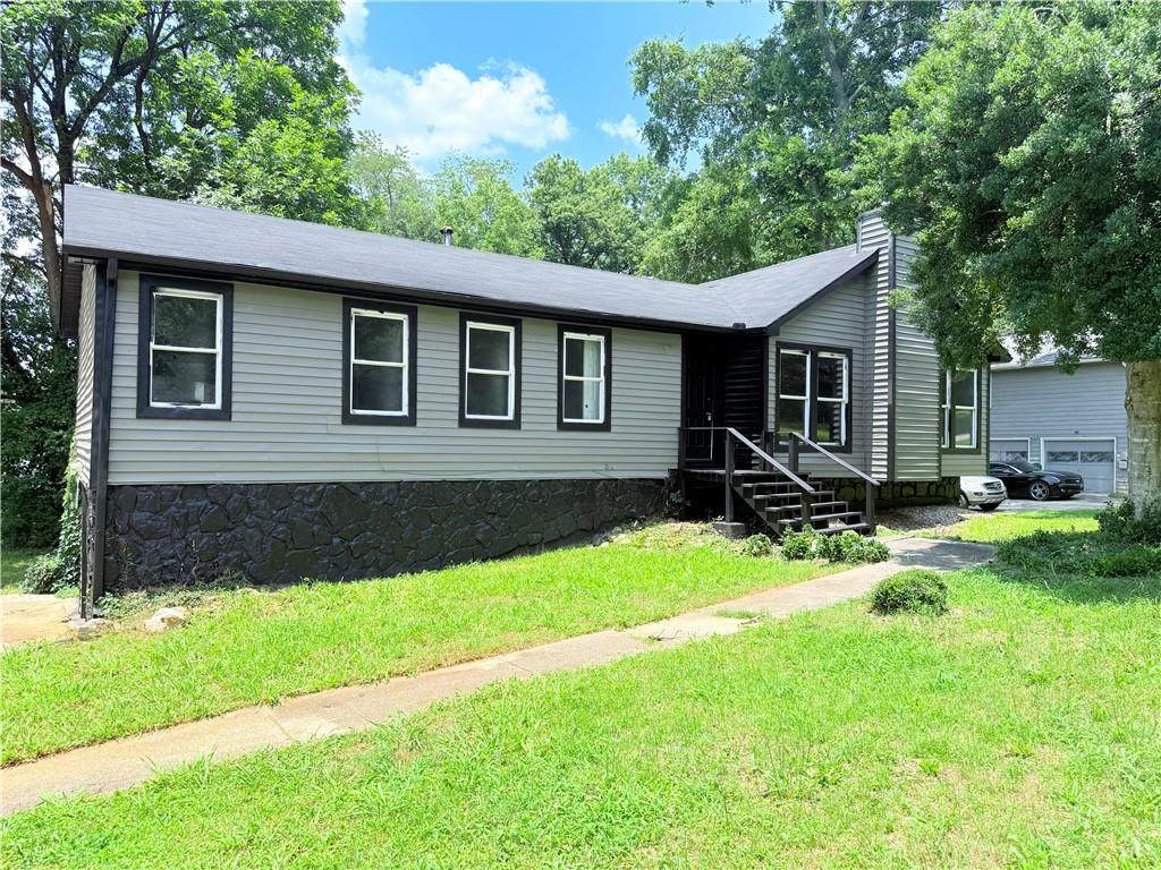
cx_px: 580
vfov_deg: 56.8
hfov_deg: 71.6
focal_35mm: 24
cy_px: 435
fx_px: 805
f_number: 1.78
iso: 100
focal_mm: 6.76
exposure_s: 1/2907
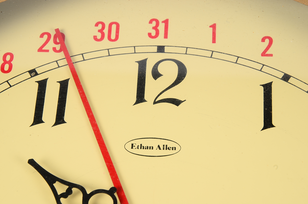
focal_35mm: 158
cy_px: 102
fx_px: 1345
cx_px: 154
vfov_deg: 8.7
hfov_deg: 13.1
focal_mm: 105
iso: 100
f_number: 14
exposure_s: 1/160
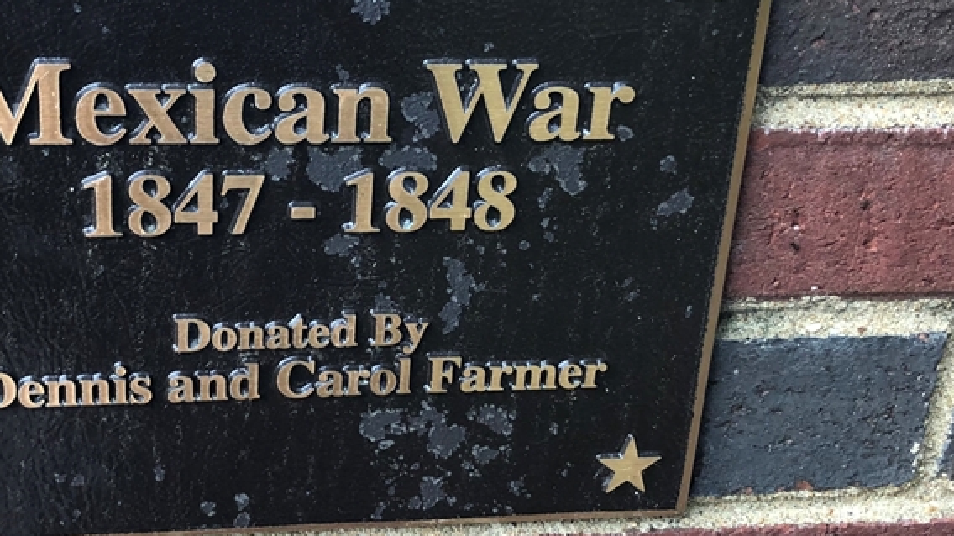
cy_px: 229
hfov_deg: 37.6
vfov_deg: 21.8
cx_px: 349
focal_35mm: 55
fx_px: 1391
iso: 20
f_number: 1.8
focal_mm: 3.99
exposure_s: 1/30
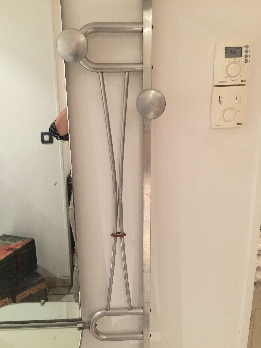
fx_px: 292
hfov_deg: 48.2
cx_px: 130
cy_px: 174
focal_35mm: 29
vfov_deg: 61.7
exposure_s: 1/10
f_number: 2.2
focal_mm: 4.15
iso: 125
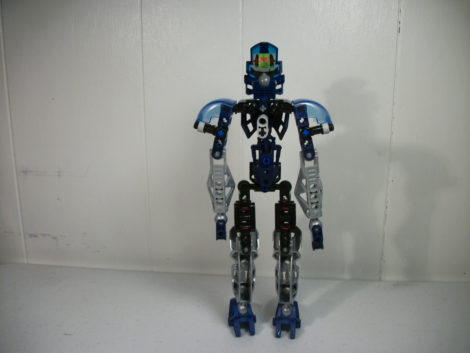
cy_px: 176
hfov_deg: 56.8
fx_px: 434
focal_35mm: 32
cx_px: 235
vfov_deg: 44.2
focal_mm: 5.7
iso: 80
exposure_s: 1/60
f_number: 2.9
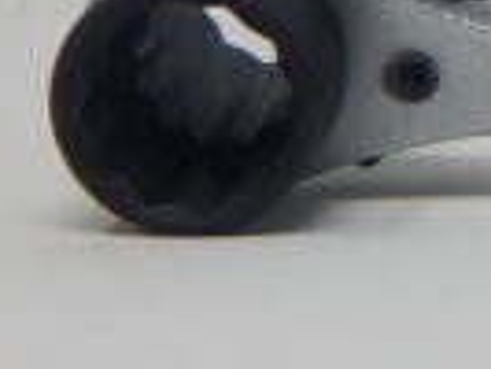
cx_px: 1074
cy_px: -362
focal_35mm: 244
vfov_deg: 6.0
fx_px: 3464
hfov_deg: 7.7
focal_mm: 9.7
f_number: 3.8
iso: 125
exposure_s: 1/100
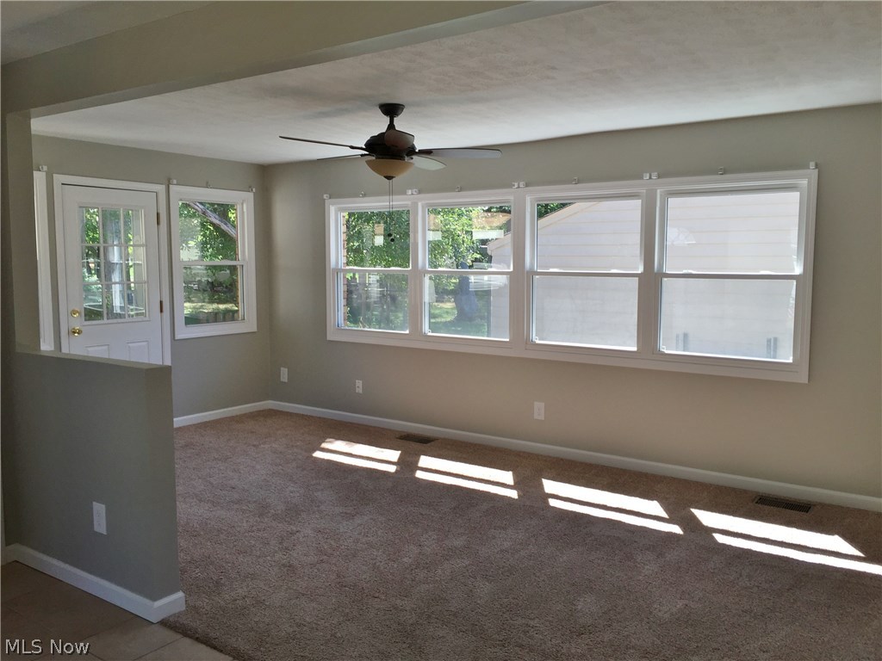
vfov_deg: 48.2
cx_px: 441
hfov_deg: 61.7
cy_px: 330
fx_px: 739
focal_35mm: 29
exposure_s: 1/193
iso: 32
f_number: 2.2
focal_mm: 4.15
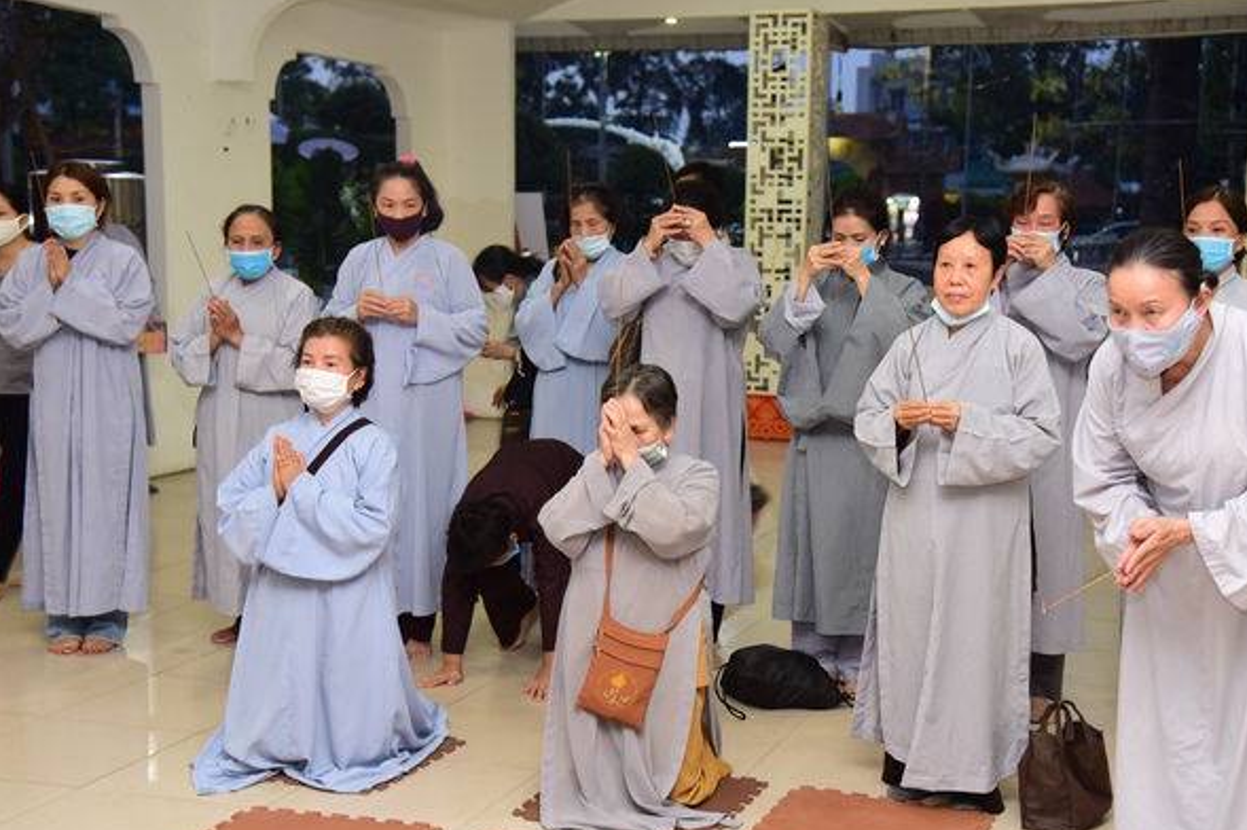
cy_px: 435
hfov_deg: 37.5
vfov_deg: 25.5
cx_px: 682
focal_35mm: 53
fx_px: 1835
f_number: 4.5
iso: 1000
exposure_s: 1/60
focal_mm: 48
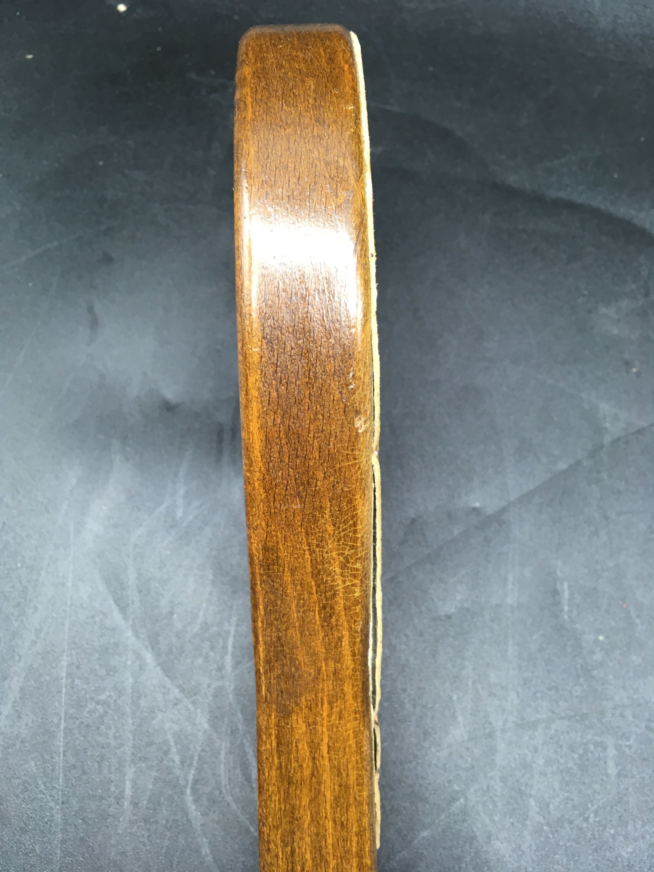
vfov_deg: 61.7
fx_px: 731
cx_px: 327
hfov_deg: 48.2
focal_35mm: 29
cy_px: 436
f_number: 2.2
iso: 64
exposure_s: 1/33
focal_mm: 4.15
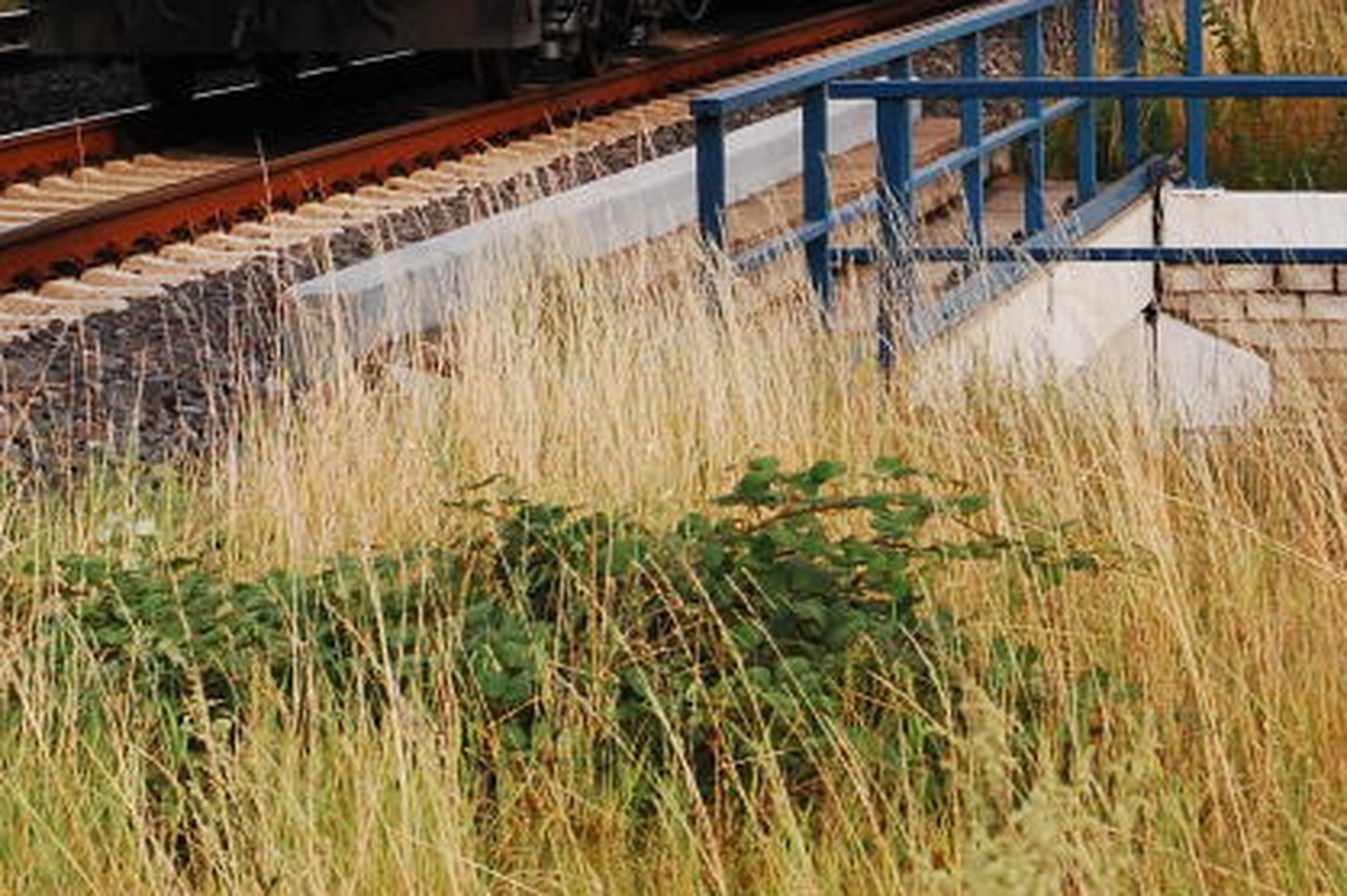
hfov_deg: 10.0
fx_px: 7702
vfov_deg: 6.6
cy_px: -195
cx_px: 383
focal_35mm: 206
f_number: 9
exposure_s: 1/800
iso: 800
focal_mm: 56
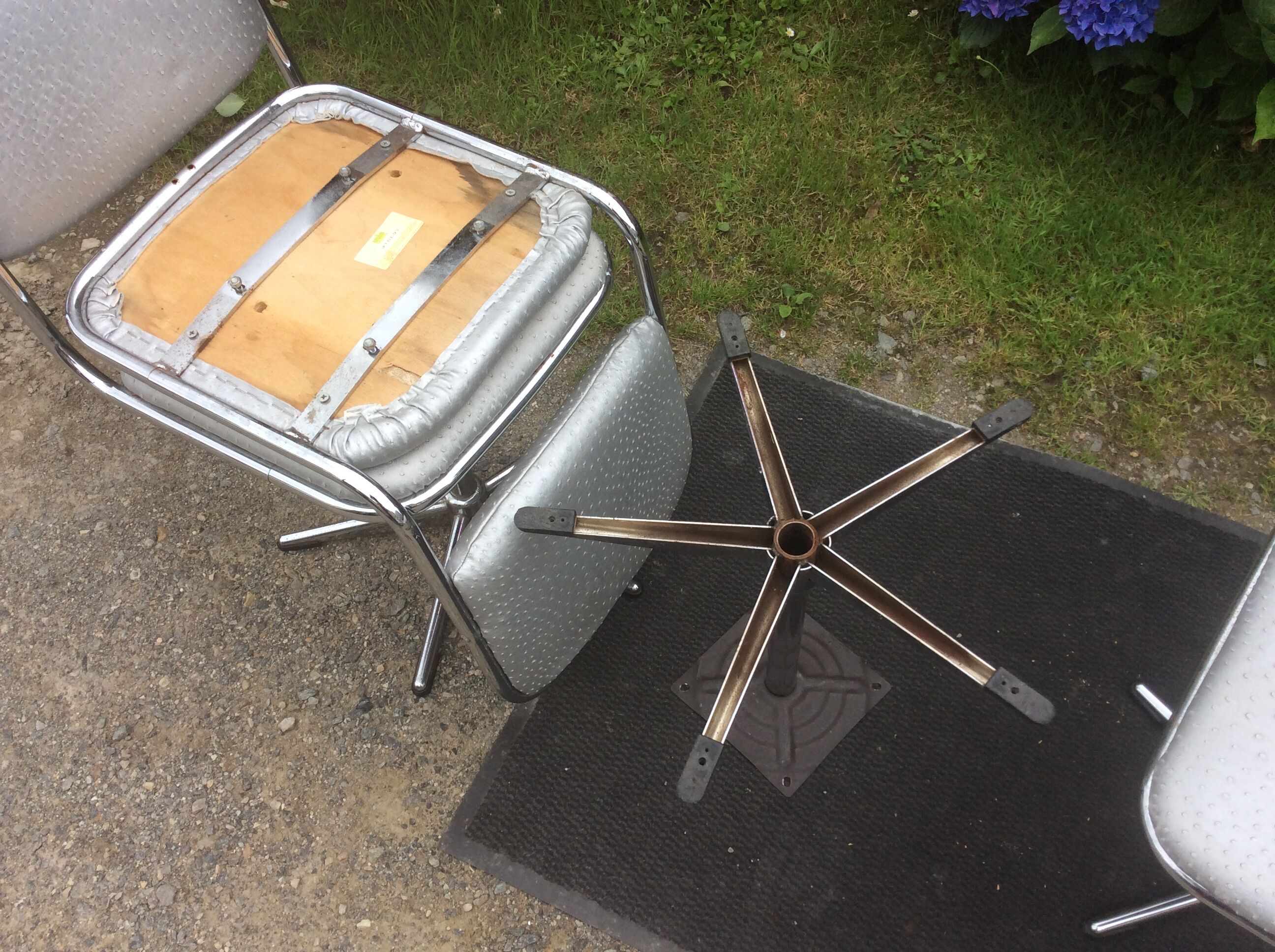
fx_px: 1177
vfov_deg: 44.1
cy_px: 476
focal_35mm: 32
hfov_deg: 56.9
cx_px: 638
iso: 32
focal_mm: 3.3
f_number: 2.4
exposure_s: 1/183
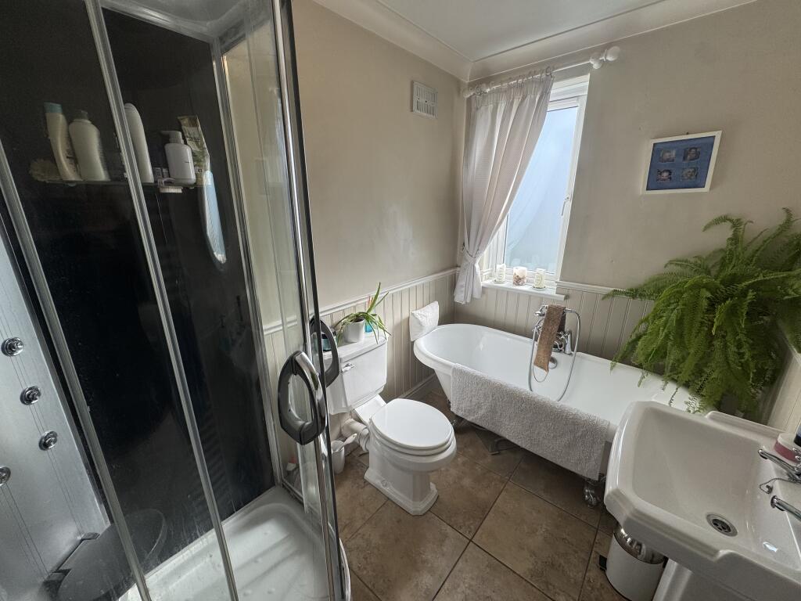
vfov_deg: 85.7
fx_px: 324
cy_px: 300
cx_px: 400
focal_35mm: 14
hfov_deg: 102.1
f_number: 2.2
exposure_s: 1/294
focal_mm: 2.22
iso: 40
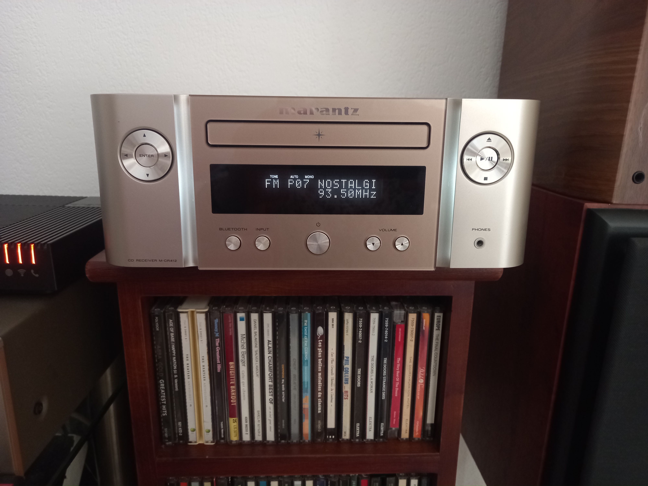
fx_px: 468
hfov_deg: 69.4
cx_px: 324
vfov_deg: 54.9
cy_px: 243
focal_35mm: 25
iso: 400
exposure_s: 1/24
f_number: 2
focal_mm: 4.6
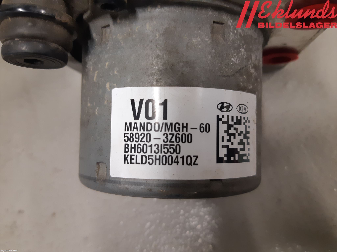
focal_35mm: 26
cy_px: 126
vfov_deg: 53.1
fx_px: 253
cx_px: 168
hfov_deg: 67.3
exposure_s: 1/50
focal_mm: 3.93
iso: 160
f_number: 1.7
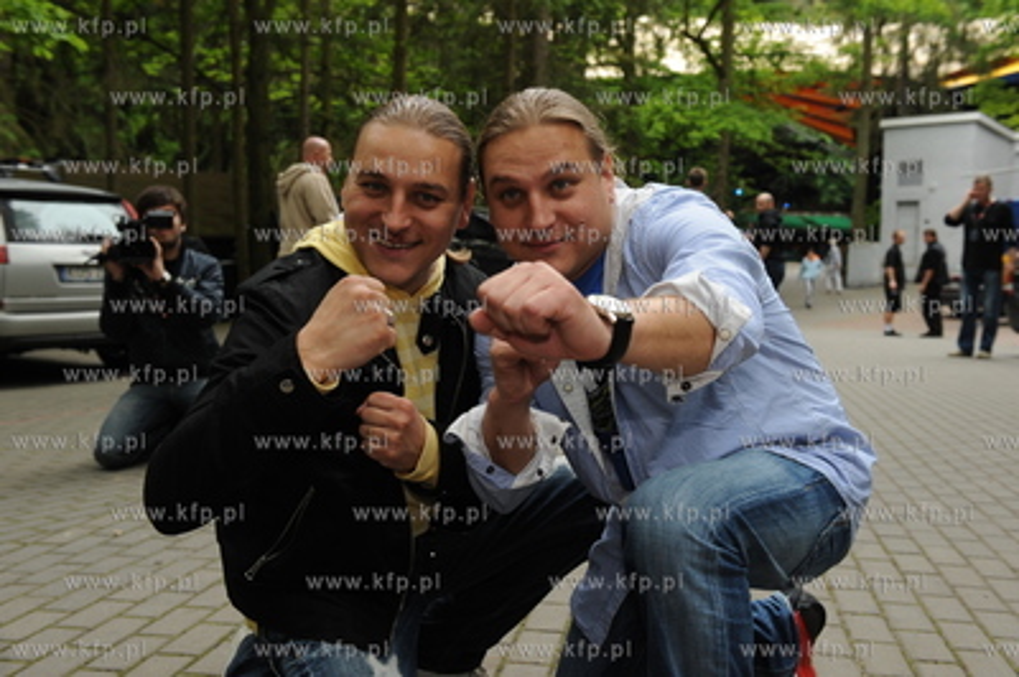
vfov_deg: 35.0
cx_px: 510
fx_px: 1075
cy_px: 338
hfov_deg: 50.7
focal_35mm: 38
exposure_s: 1/320
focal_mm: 38
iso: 800
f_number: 5.6
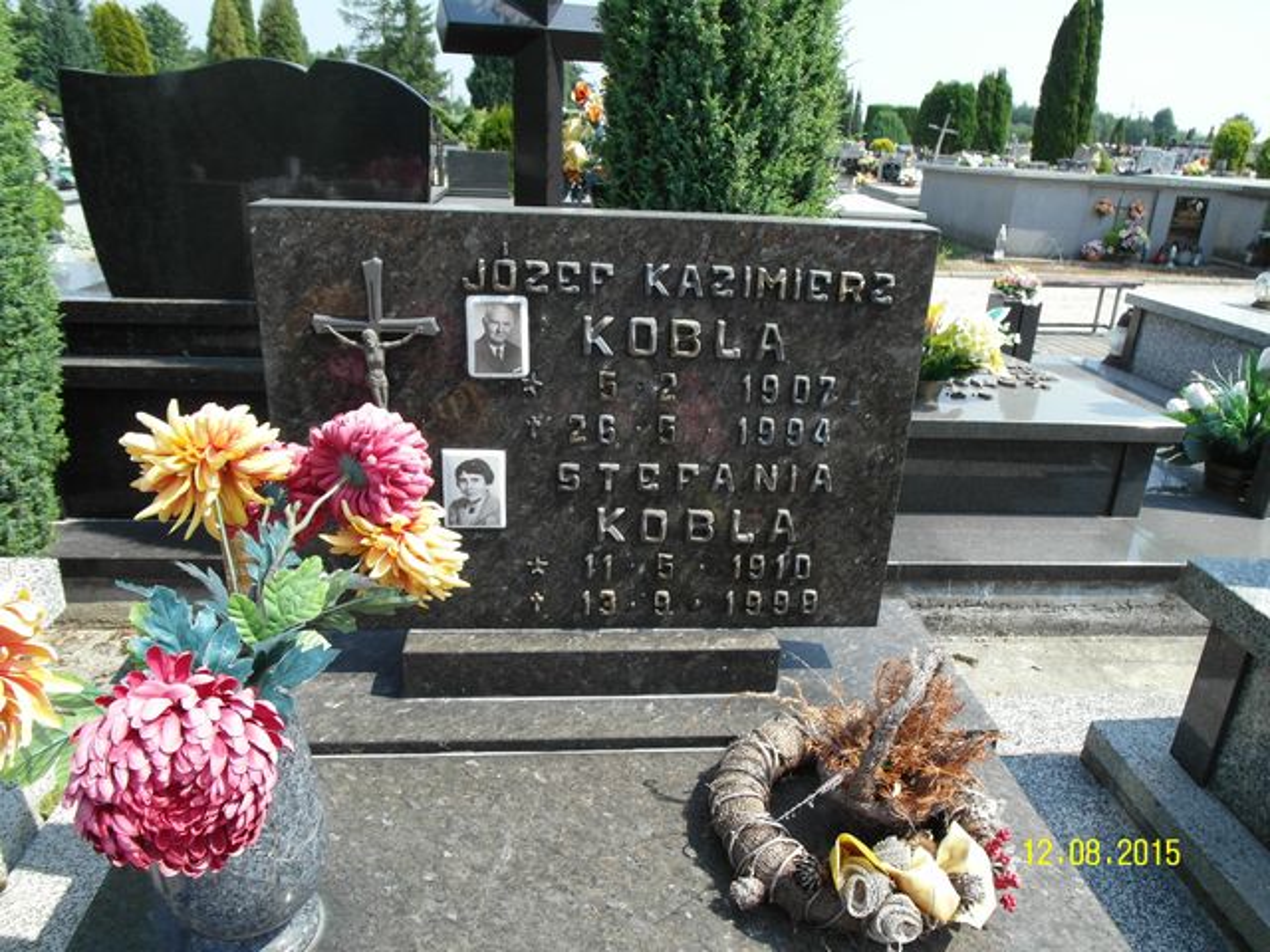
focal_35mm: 24
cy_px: 476
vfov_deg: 56.8
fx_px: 881
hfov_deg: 71.6
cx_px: 635
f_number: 3.9
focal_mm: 5.2
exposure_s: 1/250
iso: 80
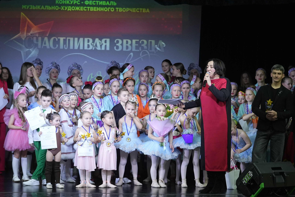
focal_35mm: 144
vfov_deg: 9.5
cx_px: 148
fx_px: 1180
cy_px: 98
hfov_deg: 14.3
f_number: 2.8
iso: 2000
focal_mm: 96
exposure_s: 1/400
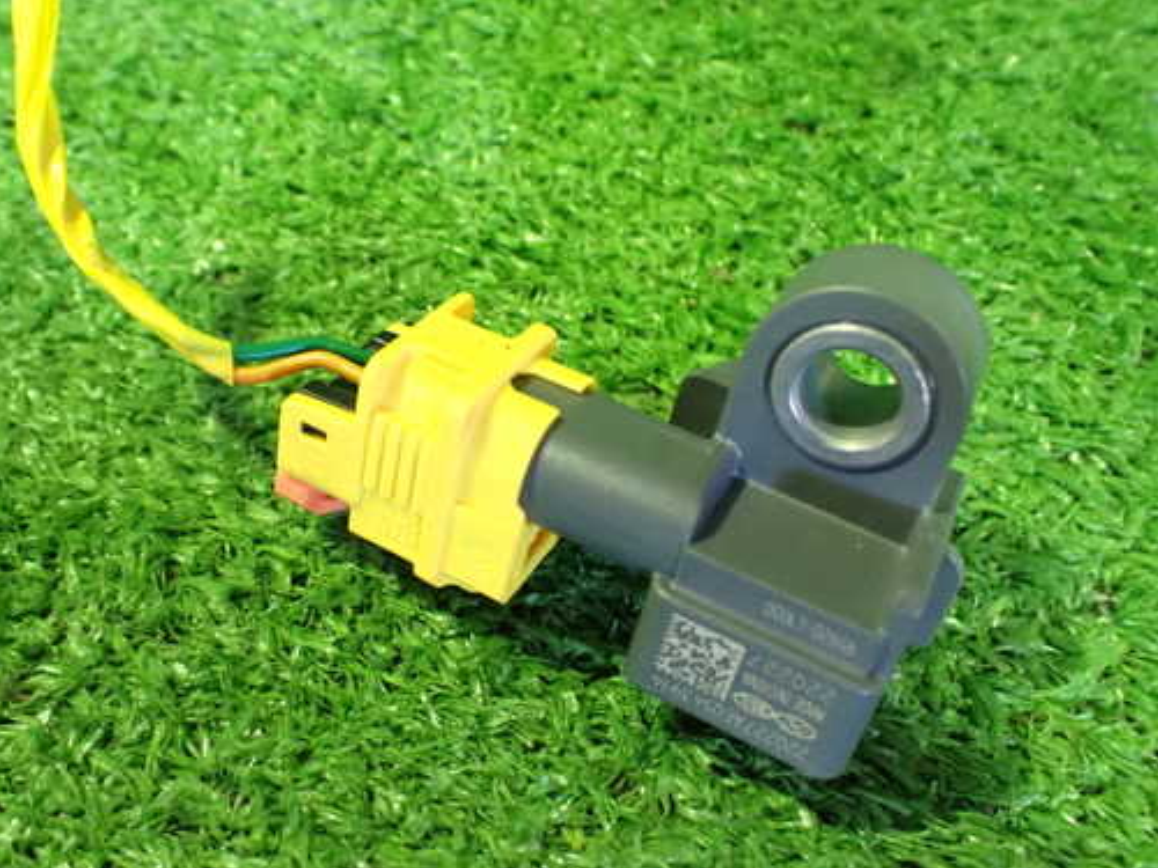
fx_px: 1204
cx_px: 466
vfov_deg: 39.6
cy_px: 407
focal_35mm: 36
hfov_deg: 51.0
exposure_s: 1/30
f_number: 2.3
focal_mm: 5.4
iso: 1250
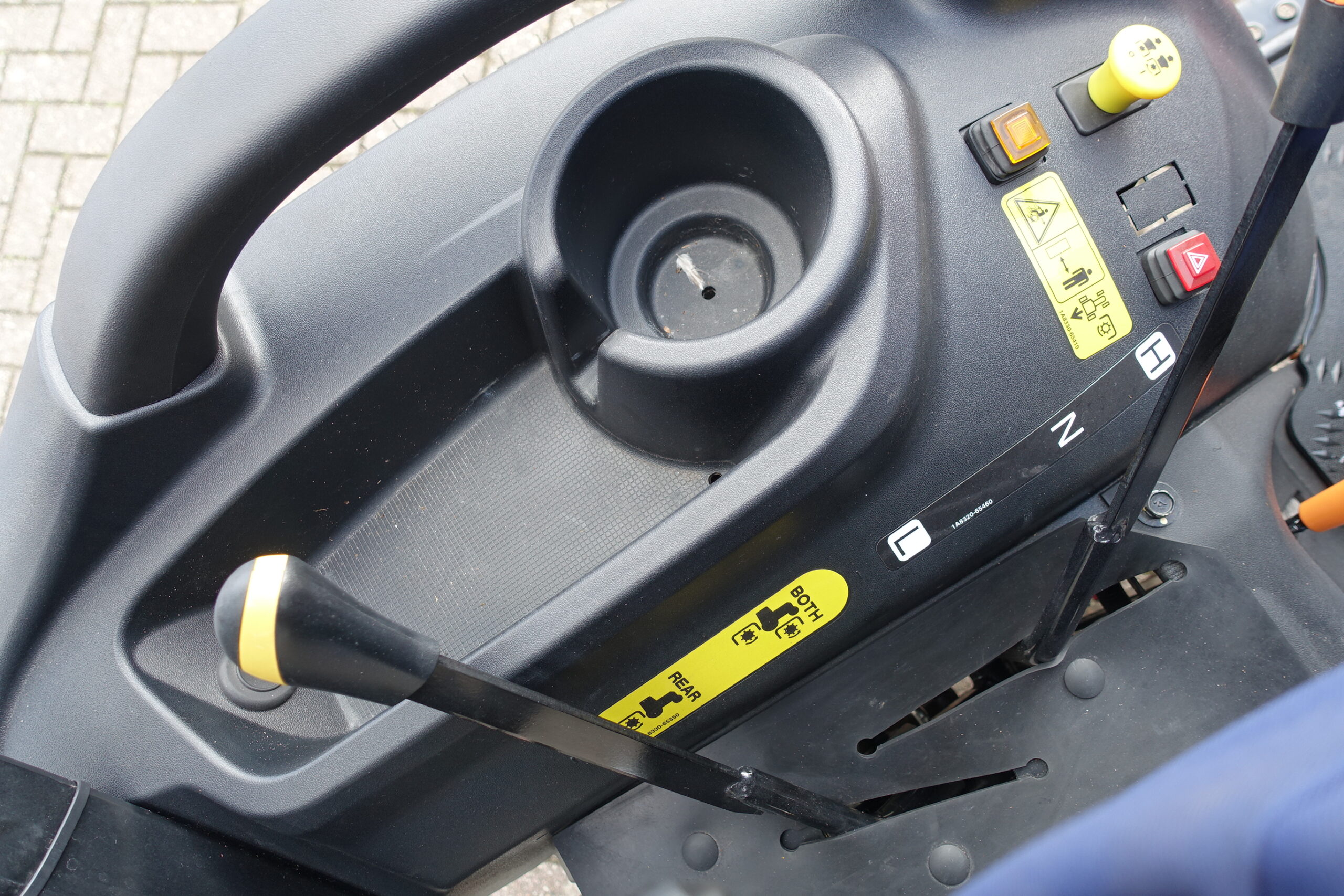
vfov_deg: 53.1
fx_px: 896
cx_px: 672
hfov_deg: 73.7
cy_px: 448
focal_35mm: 24
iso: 125
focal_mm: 8.8
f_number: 3.2
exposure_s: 1/80
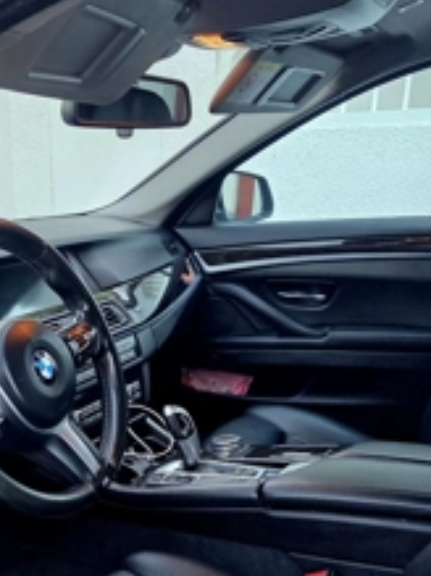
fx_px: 698
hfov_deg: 33.7
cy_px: 452
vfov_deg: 43.0
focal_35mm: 42
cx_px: 116
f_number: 1.7
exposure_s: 1/101
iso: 250
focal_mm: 6.3
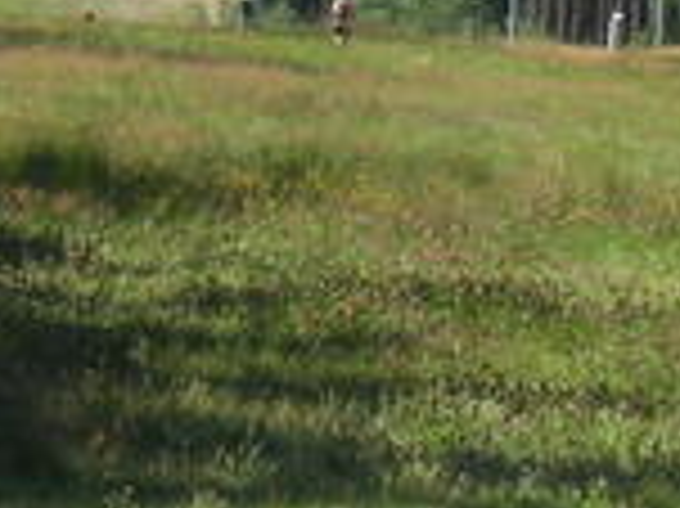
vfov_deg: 3.2
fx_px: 9049
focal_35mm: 461
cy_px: -764
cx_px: 140
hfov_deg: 4.3
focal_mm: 14.3
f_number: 5.1
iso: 64
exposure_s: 1/238
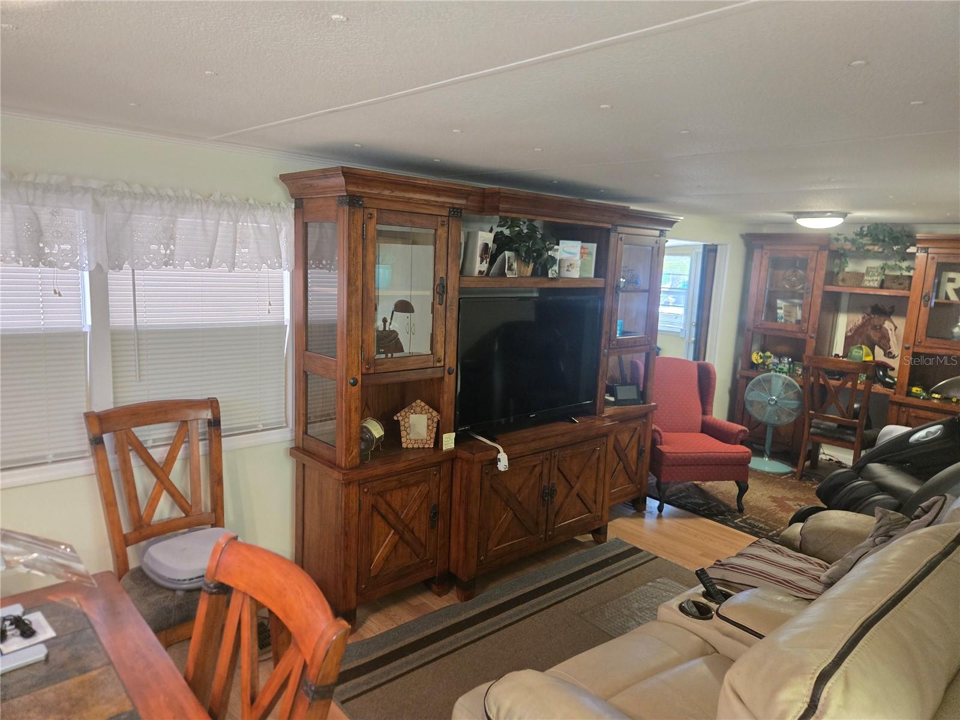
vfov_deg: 58.9
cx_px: 480
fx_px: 638
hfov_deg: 73.9
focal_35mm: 23
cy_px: 360
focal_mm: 5.4
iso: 1000
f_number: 1.8
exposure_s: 1/120
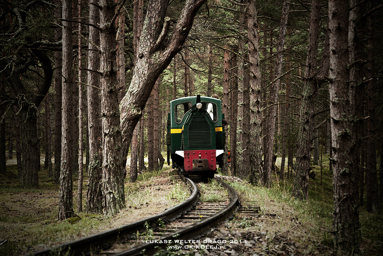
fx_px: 1357
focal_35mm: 128
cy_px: 128
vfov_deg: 10.8
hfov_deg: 16.1
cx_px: 192
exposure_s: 1/100
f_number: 5.6
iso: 400
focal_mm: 85
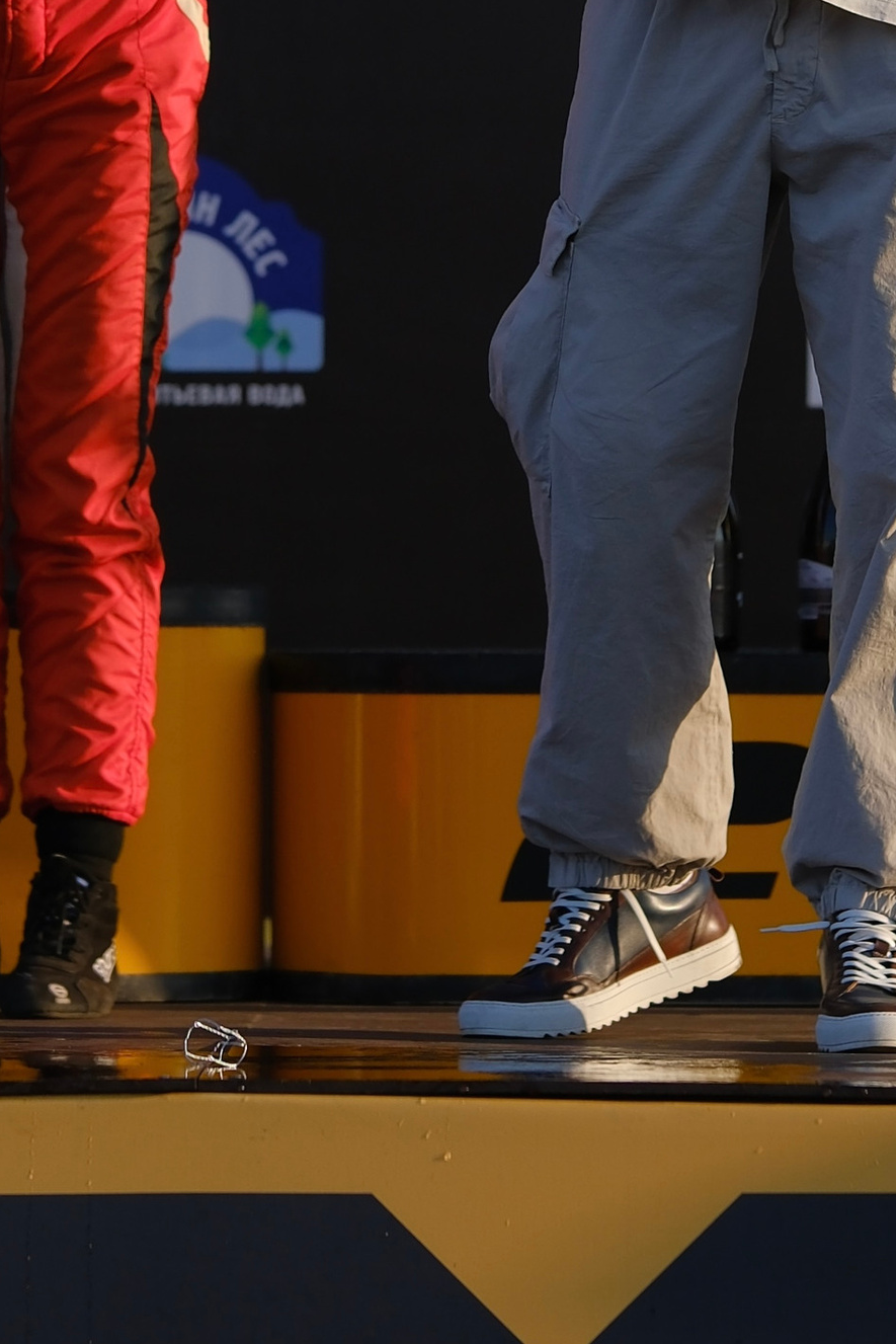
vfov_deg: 6.3
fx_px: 12204
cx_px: 604
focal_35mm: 327
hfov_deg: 4.2
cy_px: -205
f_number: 2
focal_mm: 75
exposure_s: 1/3200
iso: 160
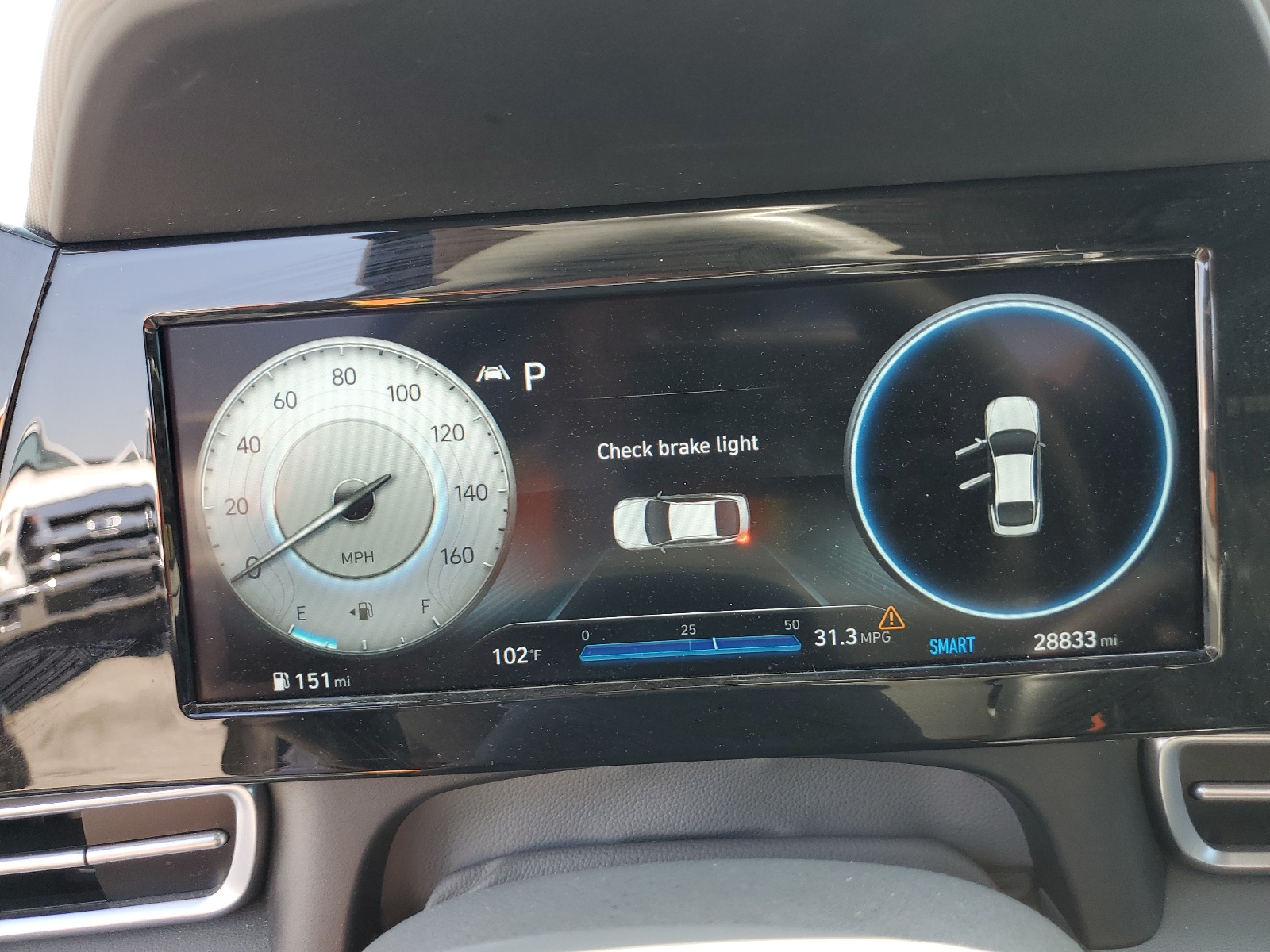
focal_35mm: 26
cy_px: 476
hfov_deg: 67.3
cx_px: 635
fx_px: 954
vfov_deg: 53.1
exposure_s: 1/120
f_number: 1.5
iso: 51
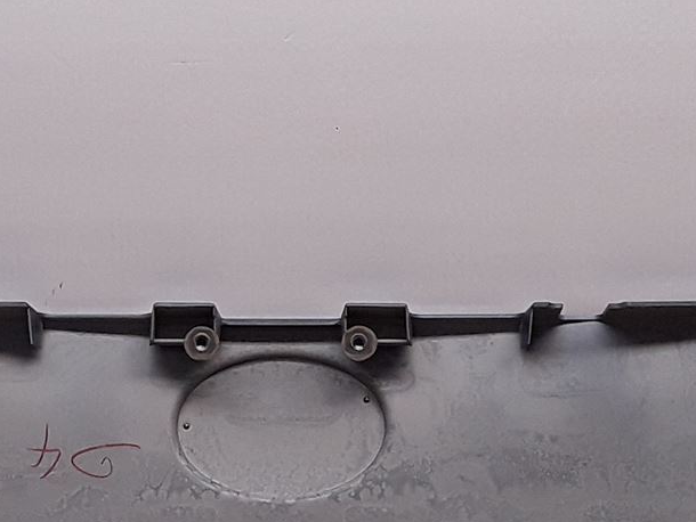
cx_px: 286
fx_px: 1891
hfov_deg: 20.8
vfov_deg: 15.7
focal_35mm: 94
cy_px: 326
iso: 50
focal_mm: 2.91
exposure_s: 1/100
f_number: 1.9
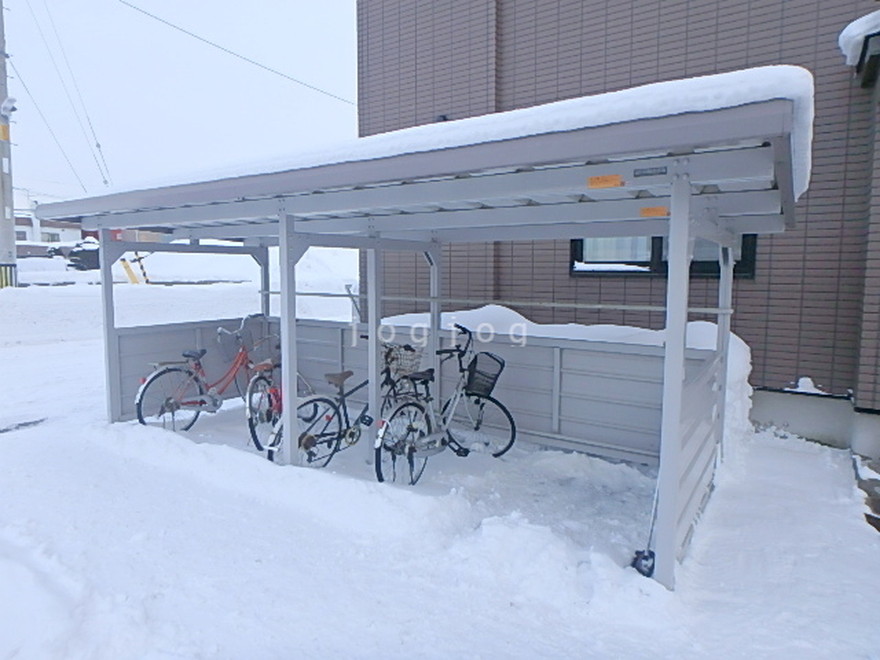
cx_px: 440
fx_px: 534
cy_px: 330
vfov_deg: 63.4
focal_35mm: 21
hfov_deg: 79.0
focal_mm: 3.7
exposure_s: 1/250
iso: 125
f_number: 3.5
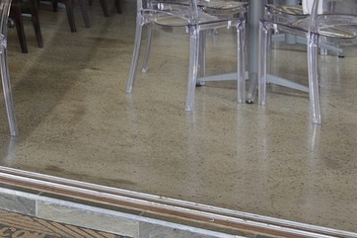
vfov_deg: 12.1
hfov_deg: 16.5
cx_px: -261
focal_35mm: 106
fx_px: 1051
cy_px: -158
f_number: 7.1
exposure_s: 1/100
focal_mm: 24
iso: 400
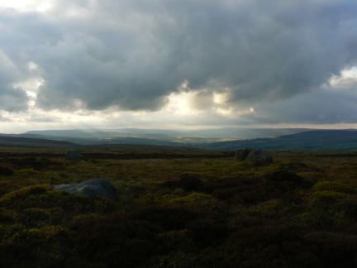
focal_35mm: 36
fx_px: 371
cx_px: 178
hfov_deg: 51.4
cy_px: 134
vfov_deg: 39.7
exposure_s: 1/250
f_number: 5.6
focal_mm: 6
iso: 80
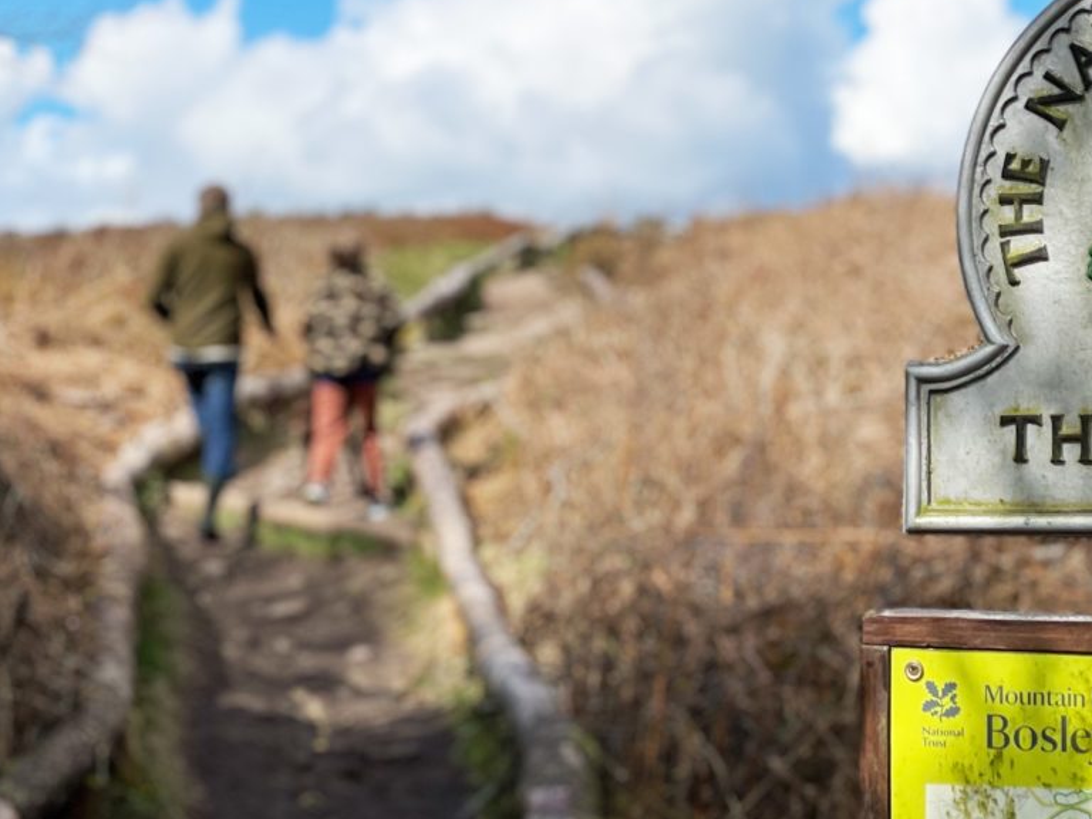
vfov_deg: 14.2
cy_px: 391
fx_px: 3281
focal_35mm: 104
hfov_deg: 18.9
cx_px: 557
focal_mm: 6
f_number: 2
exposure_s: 1/2179
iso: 25
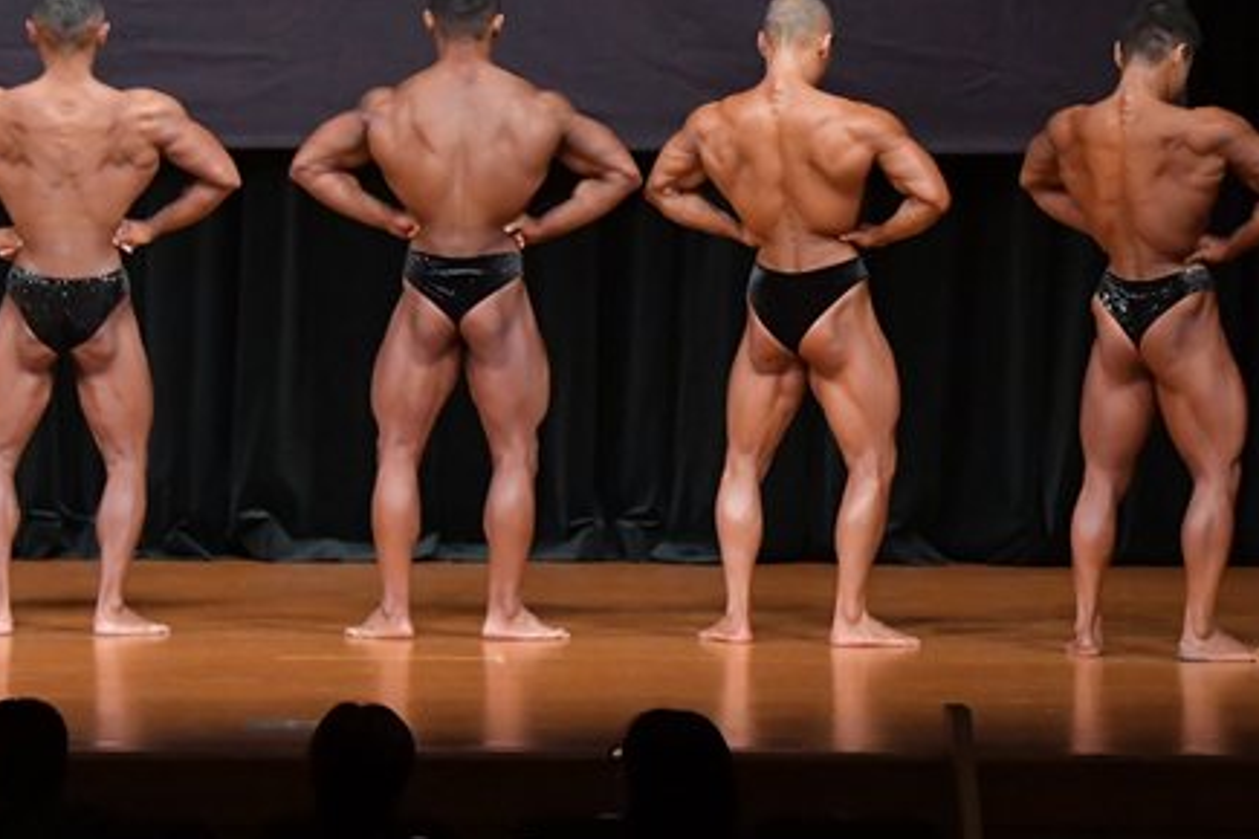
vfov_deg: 5.1
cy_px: 252
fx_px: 9337
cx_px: 997
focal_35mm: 267
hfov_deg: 7.7
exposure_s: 1/400
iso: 5000
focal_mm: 100
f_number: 5.6
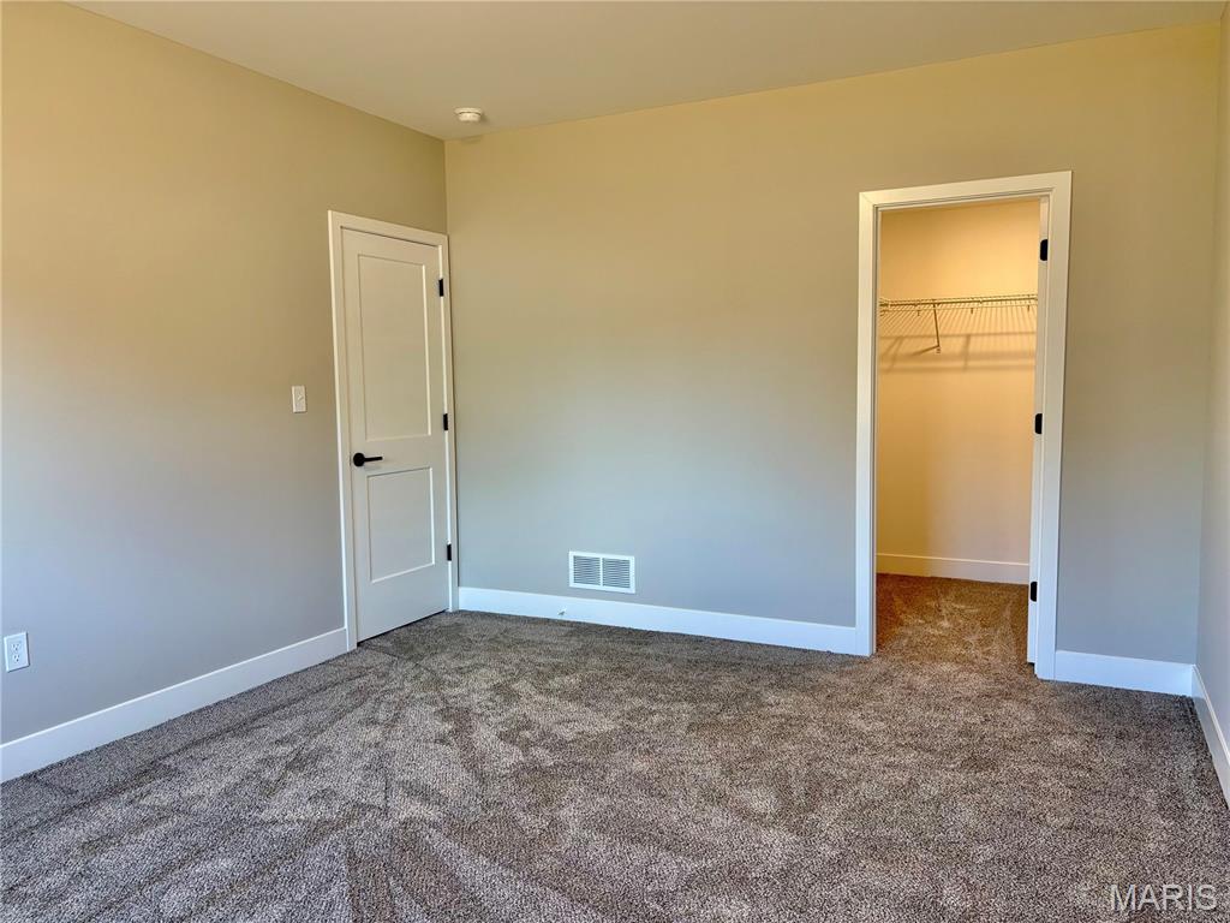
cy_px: 462
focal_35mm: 26
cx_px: 615
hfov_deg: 67.3
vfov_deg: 53.1
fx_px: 924
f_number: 1.6
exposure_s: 1/120
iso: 125
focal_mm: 5.96
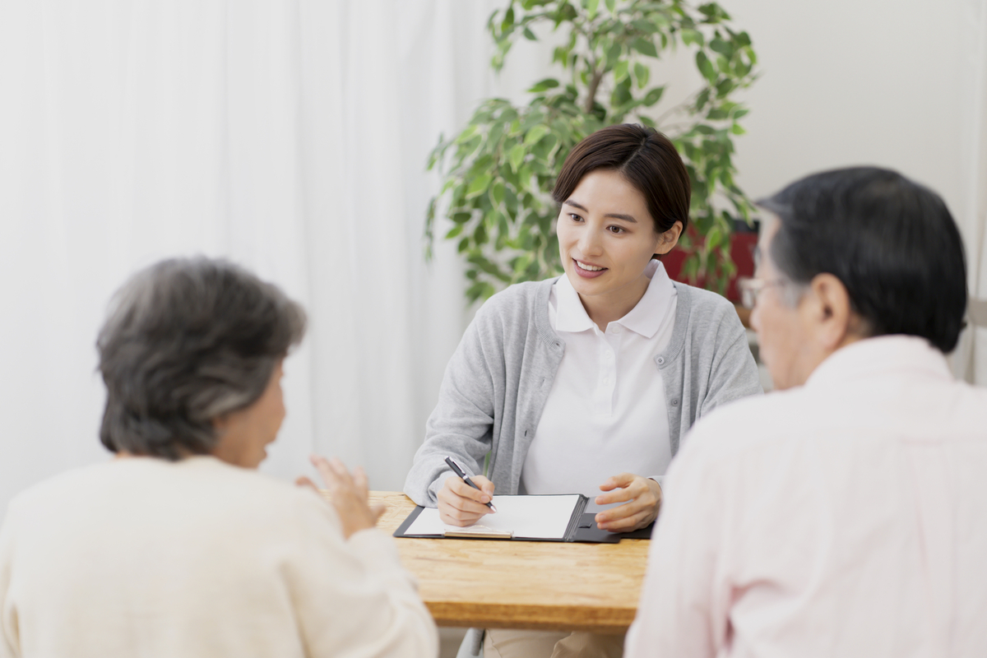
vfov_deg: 16.1
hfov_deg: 23.9
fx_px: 2330
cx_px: 494
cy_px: 329
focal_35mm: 85
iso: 500
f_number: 2.2
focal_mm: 85
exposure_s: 1/250
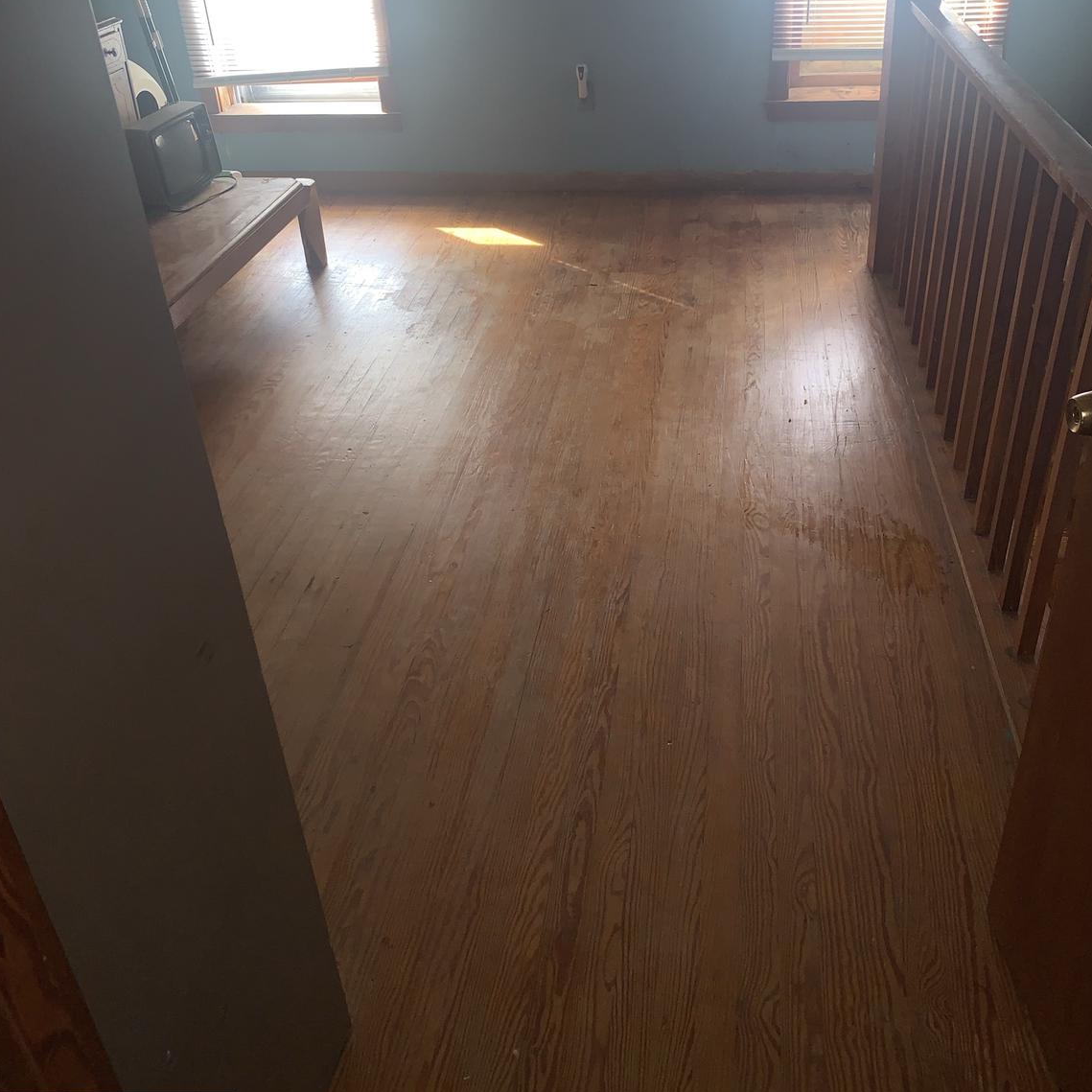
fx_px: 1106
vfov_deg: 52.2
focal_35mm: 31
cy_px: 436
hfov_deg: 52.5
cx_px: 546
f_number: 1.8
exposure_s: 1/17
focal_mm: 4.25
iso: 25
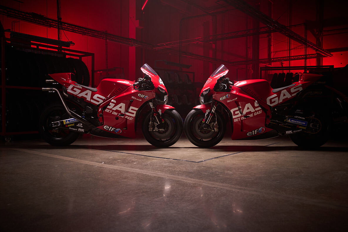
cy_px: 116
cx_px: 174
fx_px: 309
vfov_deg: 41.1
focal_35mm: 32
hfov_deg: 58.7
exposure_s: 1/40
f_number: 4
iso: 800
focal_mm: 32
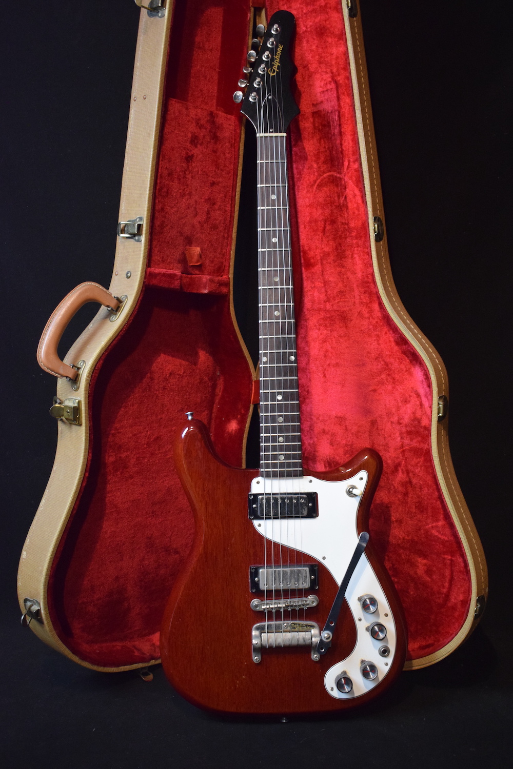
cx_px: 256
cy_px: 384
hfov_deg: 31.9
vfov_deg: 46.4
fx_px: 898
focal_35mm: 42
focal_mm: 28
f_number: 4.2
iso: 2500
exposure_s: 1/60
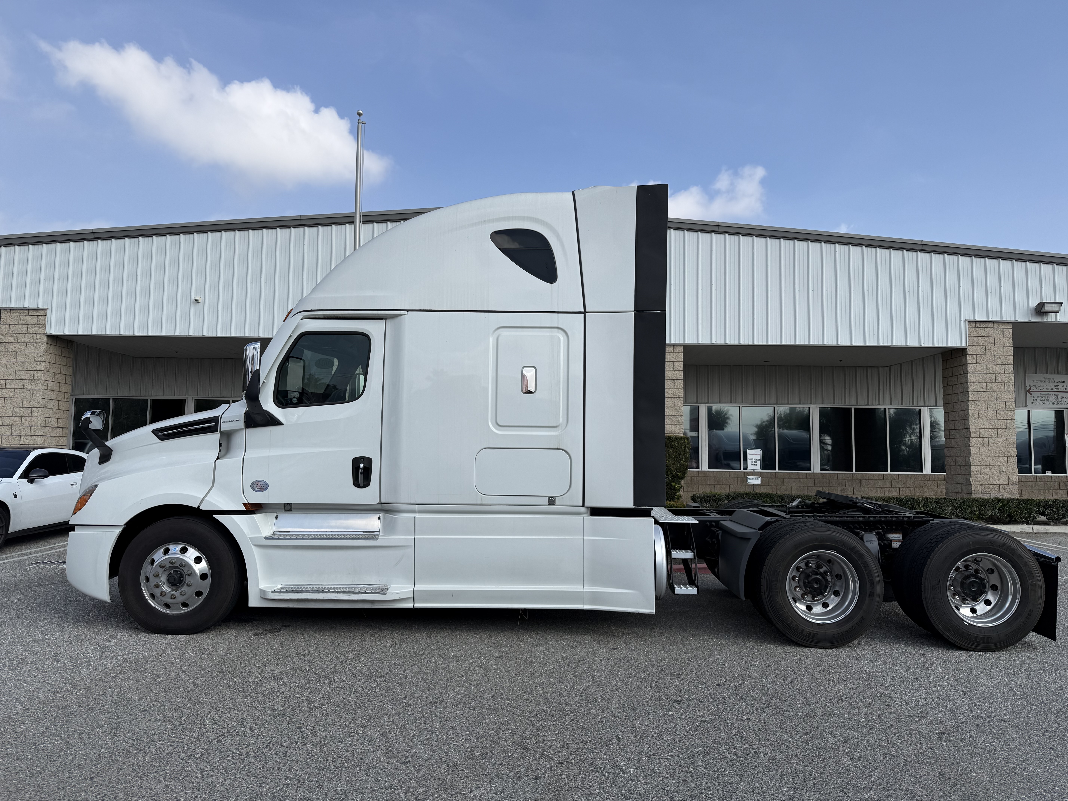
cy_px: 400
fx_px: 740
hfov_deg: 71.6
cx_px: 534
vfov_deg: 56.8
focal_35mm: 24
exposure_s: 1/5319
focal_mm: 6.76
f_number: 1.78
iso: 80
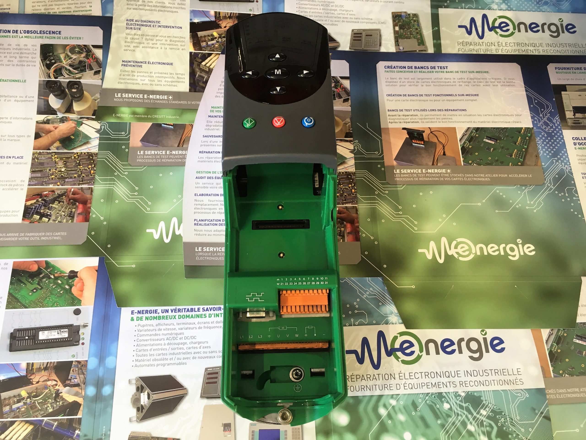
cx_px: 293
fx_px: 491
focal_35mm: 29
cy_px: 220
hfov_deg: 61.7
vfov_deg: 48.2
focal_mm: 4.15
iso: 80
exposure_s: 1/33
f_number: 2.2
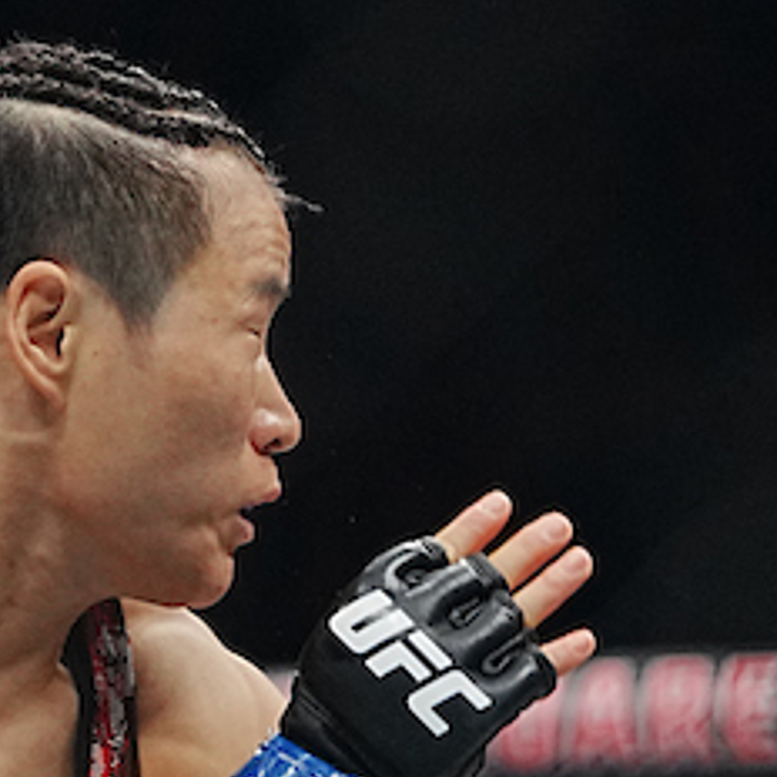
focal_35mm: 497
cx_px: 934
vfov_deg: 3.5
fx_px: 12621
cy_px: 1115
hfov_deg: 3.5
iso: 2000
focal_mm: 113
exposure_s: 1/1600
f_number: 2.8
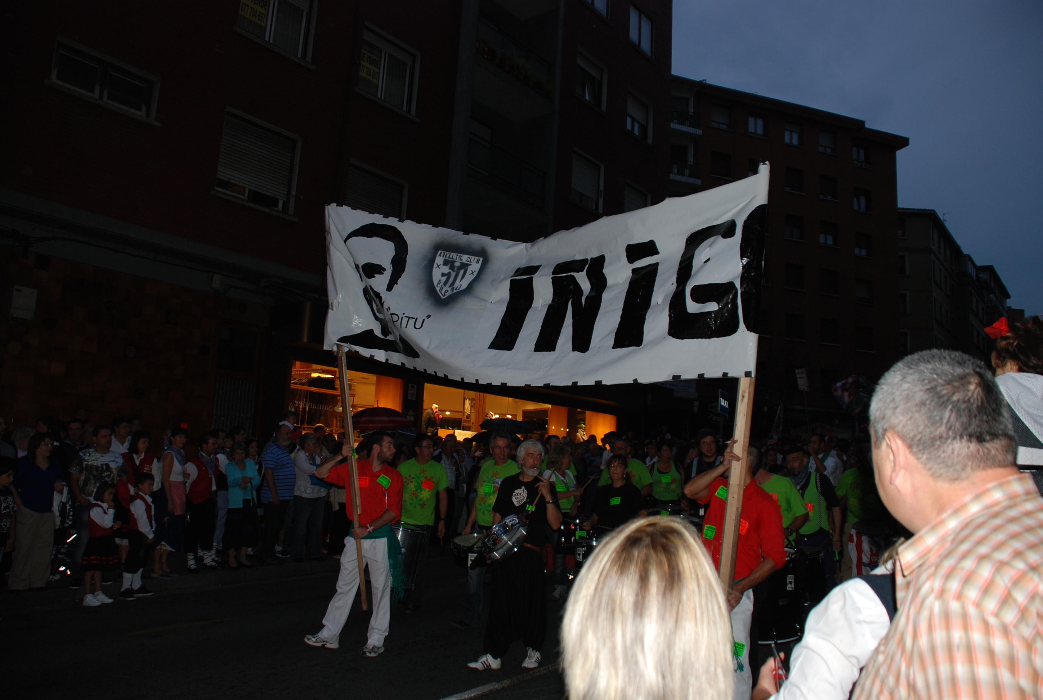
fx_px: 784
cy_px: 350
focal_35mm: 27
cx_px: 522
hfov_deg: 67.3
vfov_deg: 48.1
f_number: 3.5
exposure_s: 1/60
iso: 200
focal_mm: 18
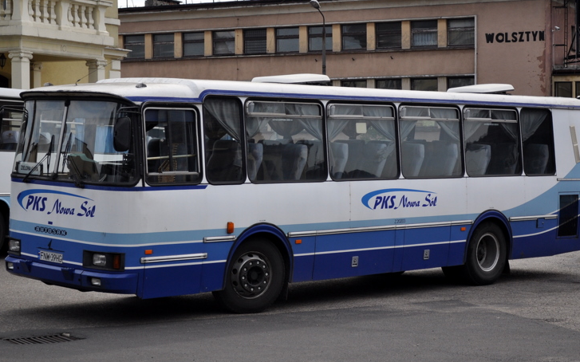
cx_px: 297
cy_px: 155
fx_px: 1226
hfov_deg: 26.6
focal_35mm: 78
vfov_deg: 16.8
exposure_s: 1/1600
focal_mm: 45
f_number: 6.3
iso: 400
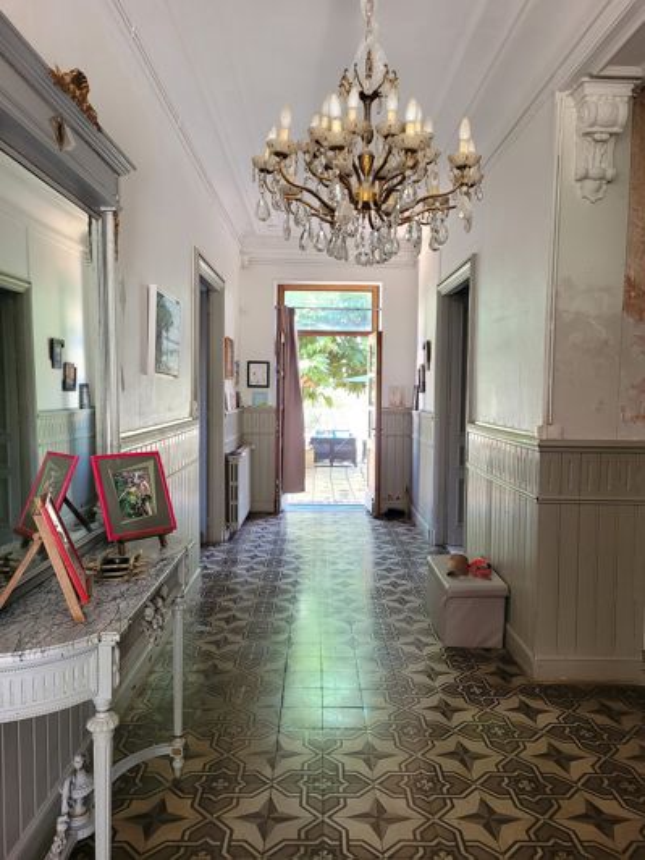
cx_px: 322
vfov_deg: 67.3
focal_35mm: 26
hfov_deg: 53.1
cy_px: 430
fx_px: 646
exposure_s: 1/50
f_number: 1.8
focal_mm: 5.4
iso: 320
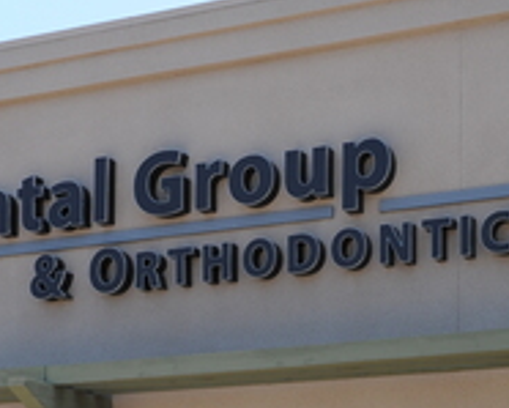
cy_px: 534
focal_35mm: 106
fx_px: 1598
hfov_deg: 18.1
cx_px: 248
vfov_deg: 14.0
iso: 400
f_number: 10
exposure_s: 1/400
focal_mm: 34
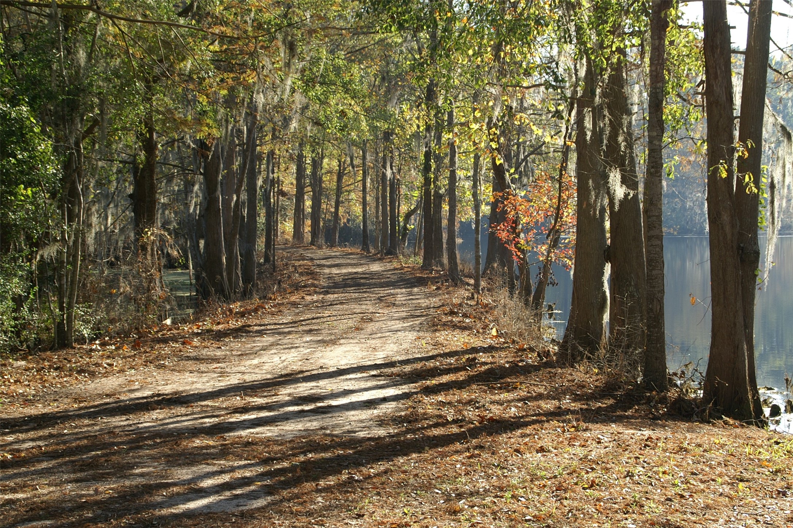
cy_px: 264
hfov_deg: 29.9
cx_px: 396
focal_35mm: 68
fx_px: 1487
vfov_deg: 20.2
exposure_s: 1/100
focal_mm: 45
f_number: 6.3
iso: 100
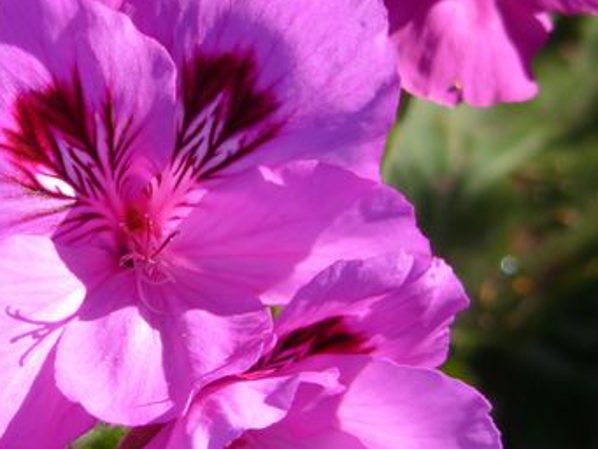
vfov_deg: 1.5
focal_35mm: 1013
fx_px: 17506
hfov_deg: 2.0
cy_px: 303
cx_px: 77
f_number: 4.5
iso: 100
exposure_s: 1/200
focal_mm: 72
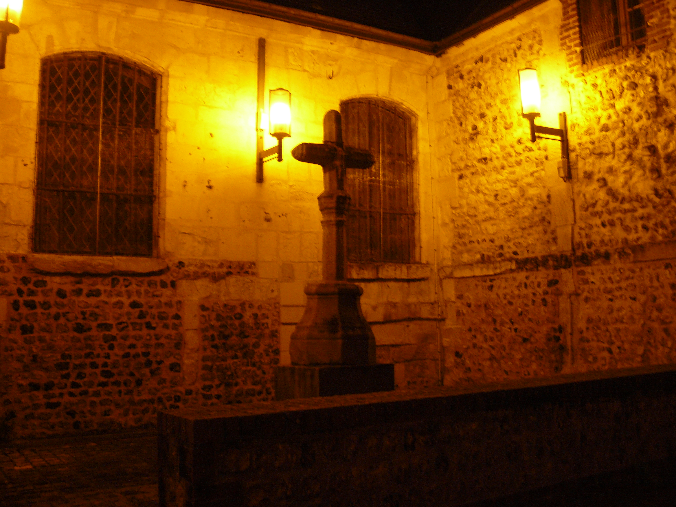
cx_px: 338
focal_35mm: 36
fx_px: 703
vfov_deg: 39.7
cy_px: 254
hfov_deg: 51.4
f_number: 2.8
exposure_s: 1/8
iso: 200
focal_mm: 6
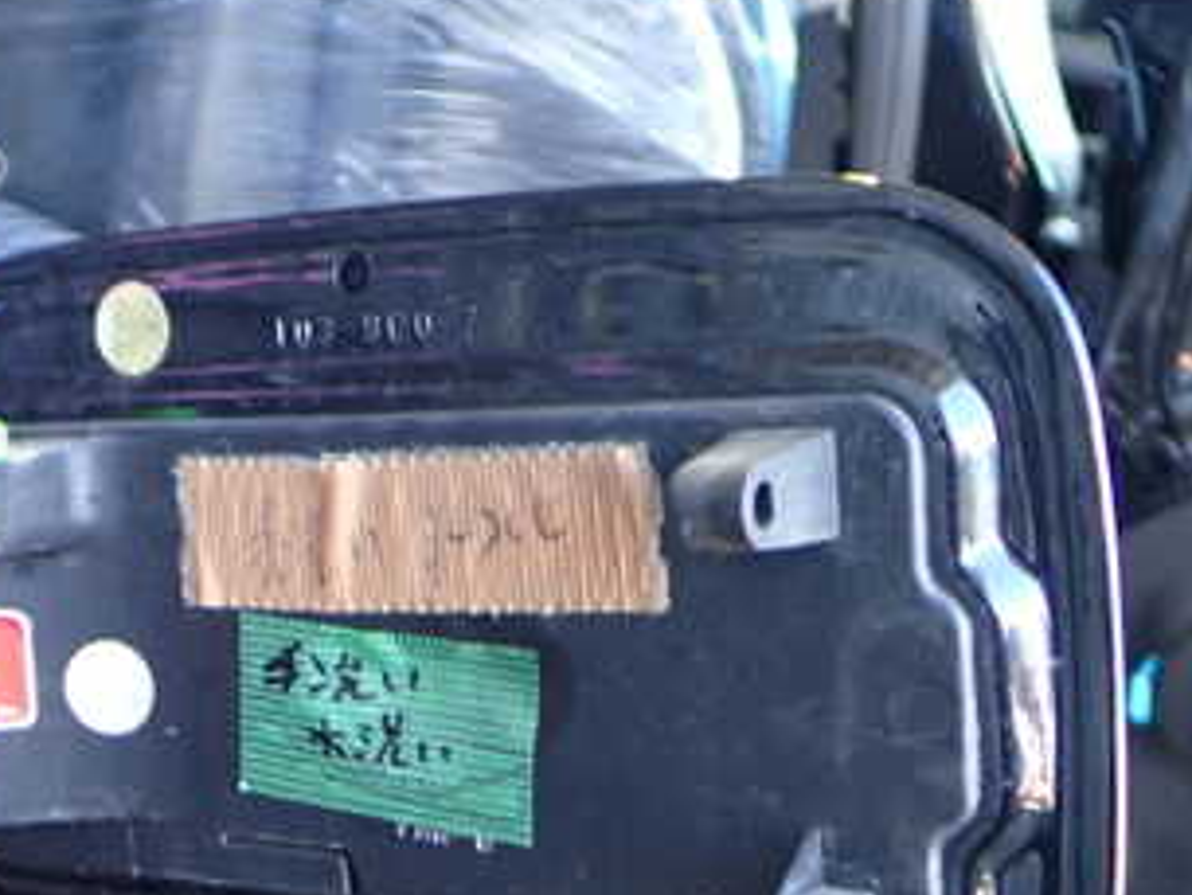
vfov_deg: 24.7
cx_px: 242
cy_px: 571
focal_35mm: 59
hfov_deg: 31.8
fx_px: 2032
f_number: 2.3
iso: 250
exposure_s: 1/30
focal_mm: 5.4
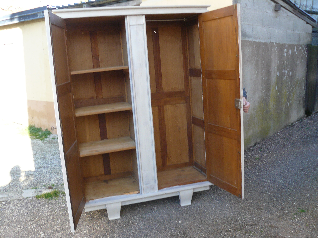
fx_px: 331
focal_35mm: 36
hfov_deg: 51.4
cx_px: 159
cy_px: 119
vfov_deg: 39.7
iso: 100
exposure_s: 1/100
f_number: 2.8
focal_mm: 6
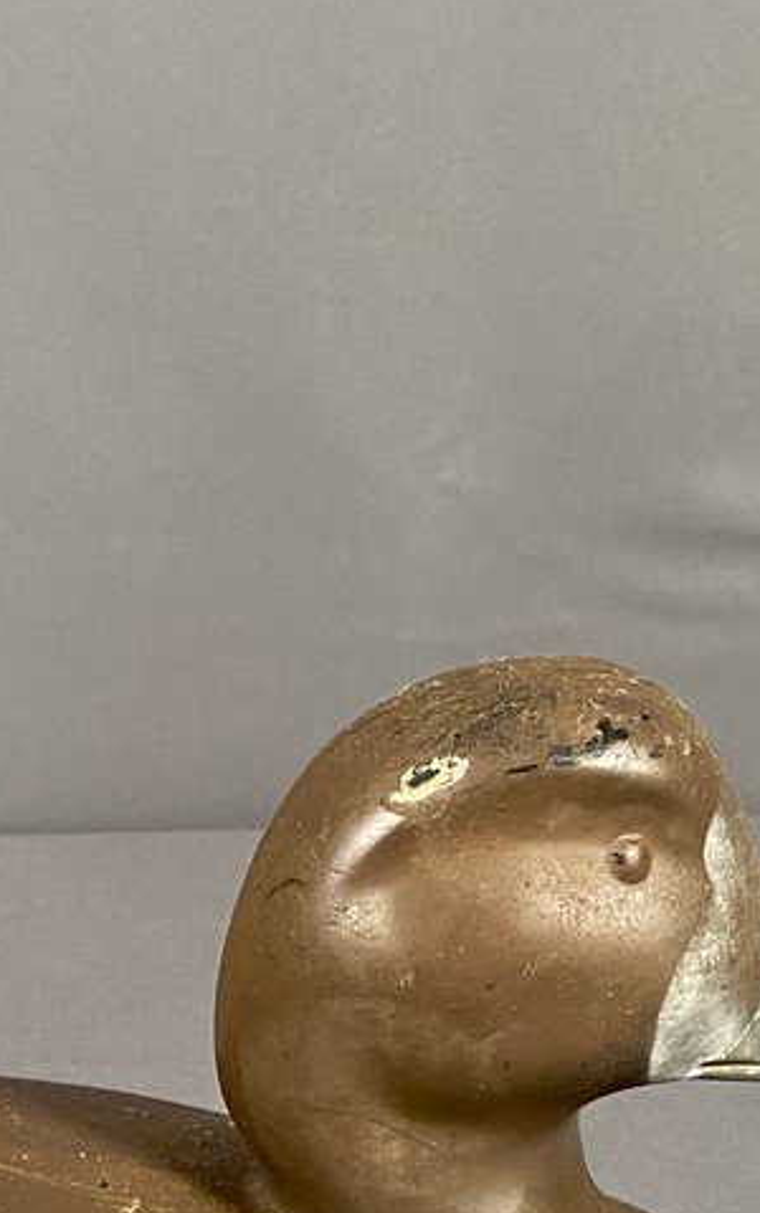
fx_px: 2879
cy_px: 1404
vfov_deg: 22.2
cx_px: 103
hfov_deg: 14.9
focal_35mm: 87
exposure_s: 1/60
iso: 160
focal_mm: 4.25
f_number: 1.8
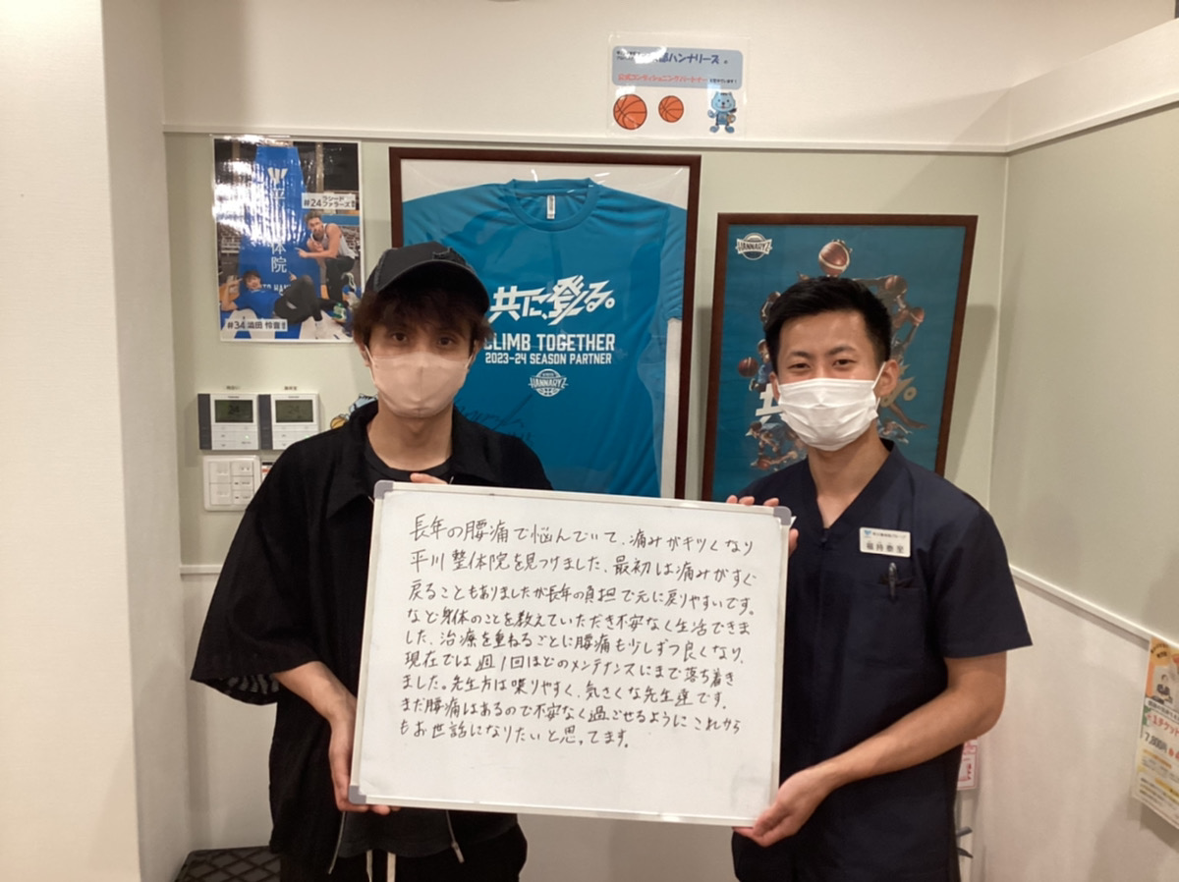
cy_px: 441
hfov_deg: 58.4
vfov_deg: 45.4
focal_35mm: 31
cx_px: 590
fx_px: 1055
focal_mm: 3.3
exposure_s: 1/60
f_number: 2.4
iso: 200
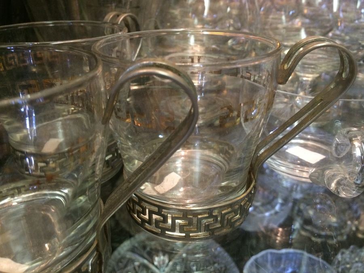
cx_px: 182
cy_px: 136
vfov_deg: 46.8
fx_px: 315
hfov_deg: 60.0
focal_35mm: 30
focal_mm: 4.12
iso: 320
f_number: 2.2
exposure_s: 1/15
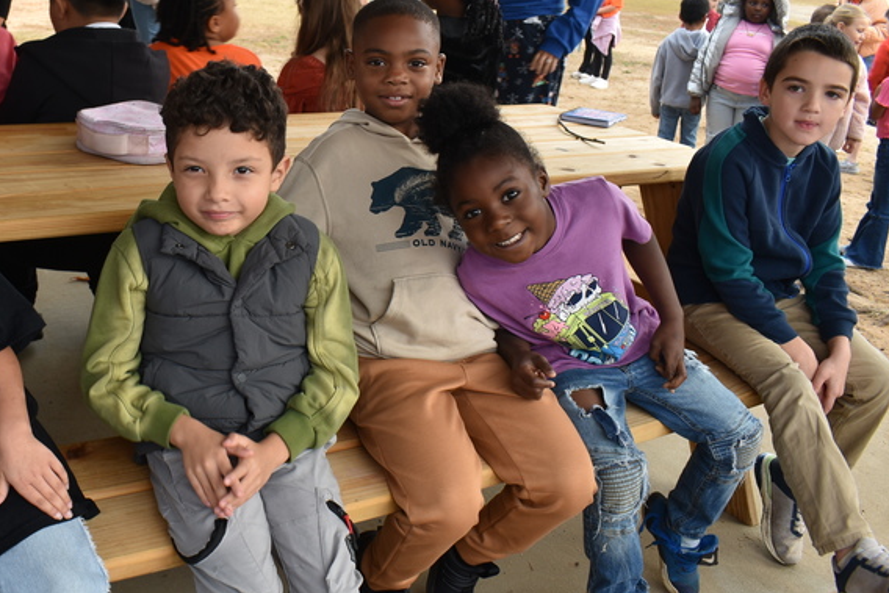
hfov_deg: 49.5
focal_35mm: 38
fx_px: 939
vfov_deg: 35.0
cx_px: 274
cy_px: 266
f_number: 7.1
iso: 100
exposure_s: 1/40
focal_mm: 18
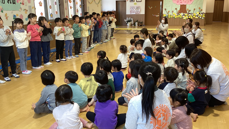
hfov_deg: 58.0
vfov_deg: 34.7
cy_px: 66
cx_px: 115
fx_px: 206
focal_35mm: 34
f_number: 2.4
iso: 64
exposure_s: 1/50
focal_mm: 3.3
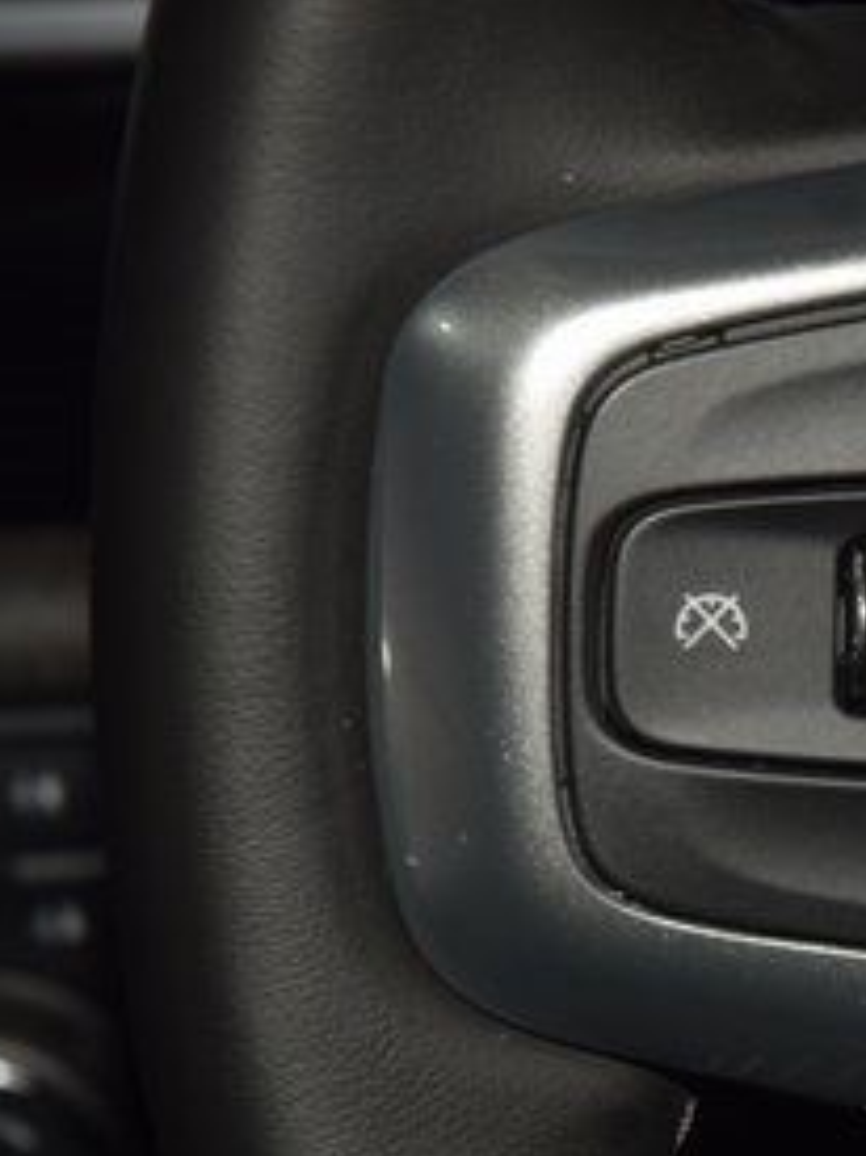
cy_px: 591
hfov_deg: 6.3
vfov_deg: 8.4
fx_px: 7845
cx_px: 1173
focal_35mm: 235
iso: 100
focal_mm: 70
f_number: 8
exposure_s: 1/125
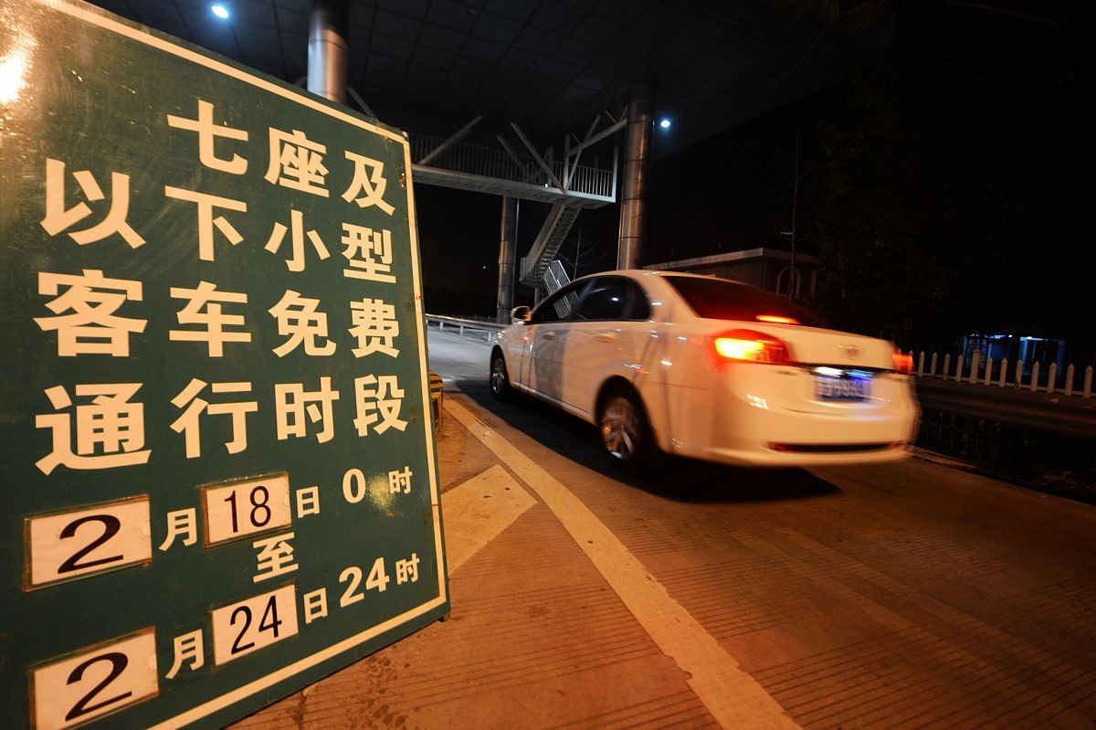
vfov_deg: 70.4
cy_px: 365
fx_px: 517
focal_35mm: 17
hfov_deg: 93.3
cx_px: 548
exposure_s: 1/50
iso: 1600
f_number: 2.8
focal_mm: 17
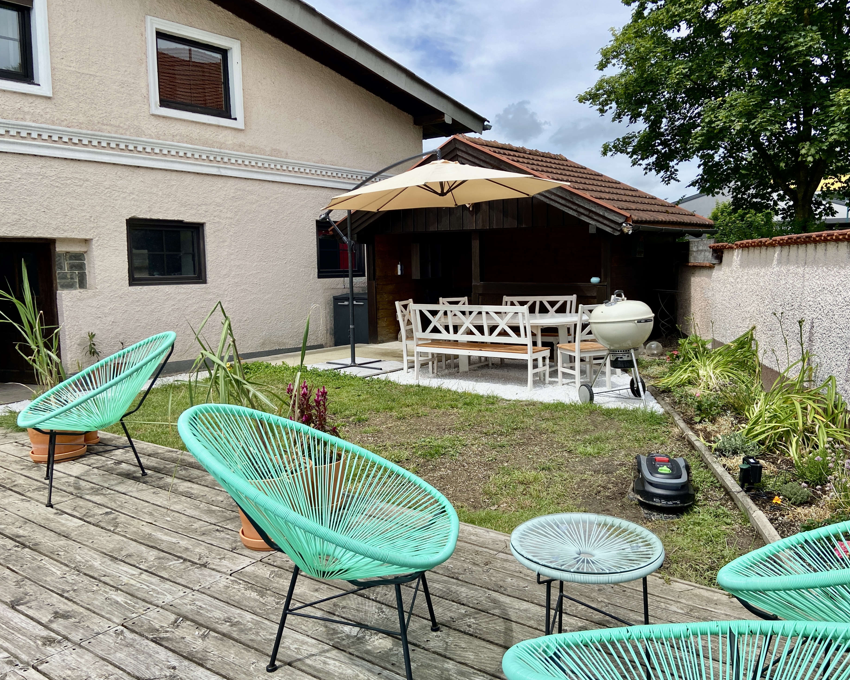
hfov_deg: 62.1
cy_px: 343
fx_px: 704
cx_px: 465
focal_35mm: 28
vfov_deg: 51.5
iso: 32
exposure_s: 1/2817
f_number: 1.8
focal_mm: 4.25
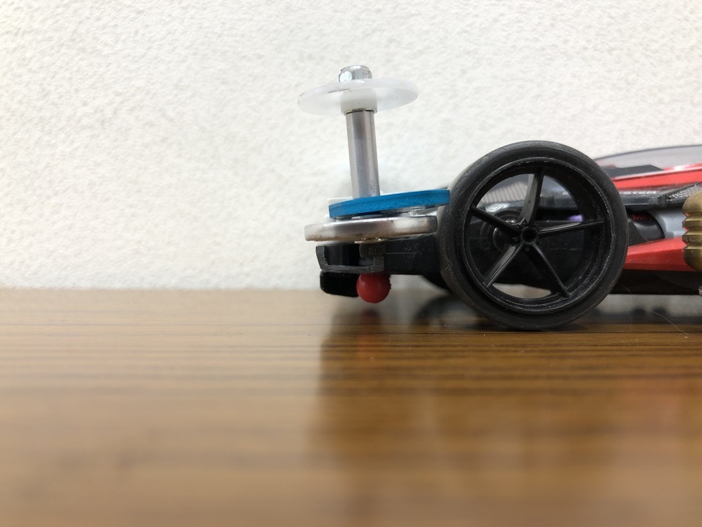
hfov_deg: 63.4
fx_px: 568
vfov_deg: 49.7
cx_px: 351
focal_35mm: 28
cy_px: 264
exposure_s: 1/40
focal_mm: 3.99
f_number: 1.8
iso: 25
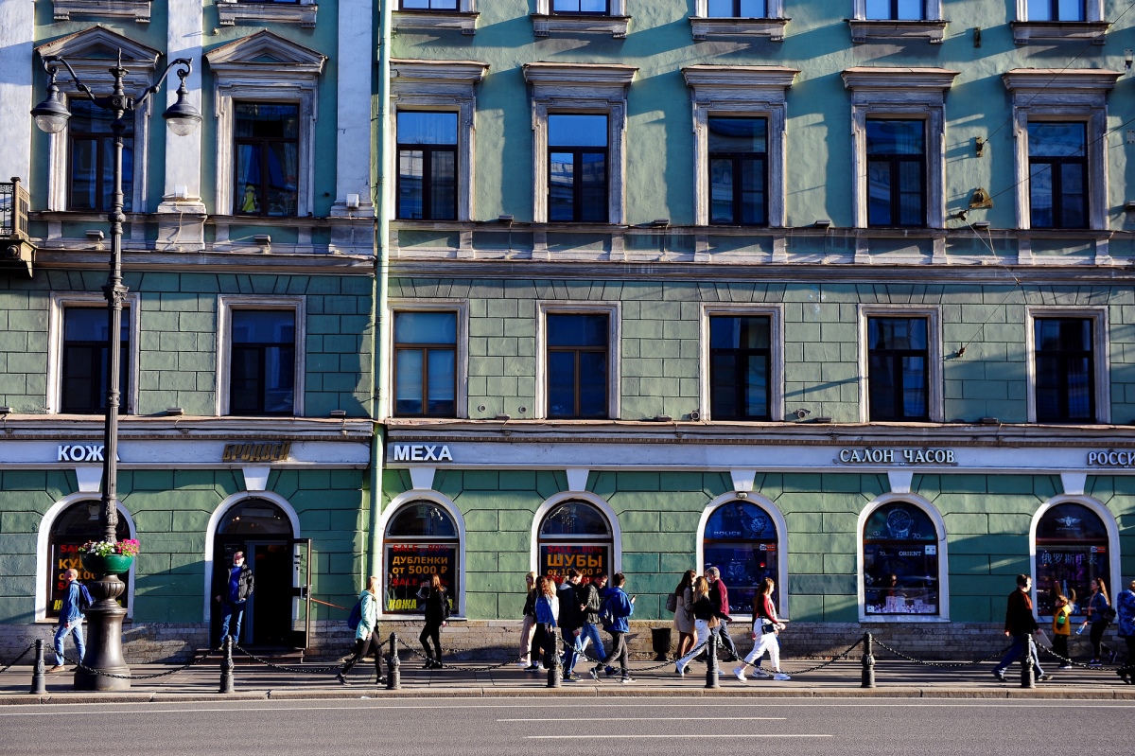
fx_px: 1765
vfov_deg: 24.2
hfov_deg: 35.7
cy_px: 378
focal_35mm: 56
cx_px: 568
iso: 200
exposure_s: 1/400
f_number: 4.5
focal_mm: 56
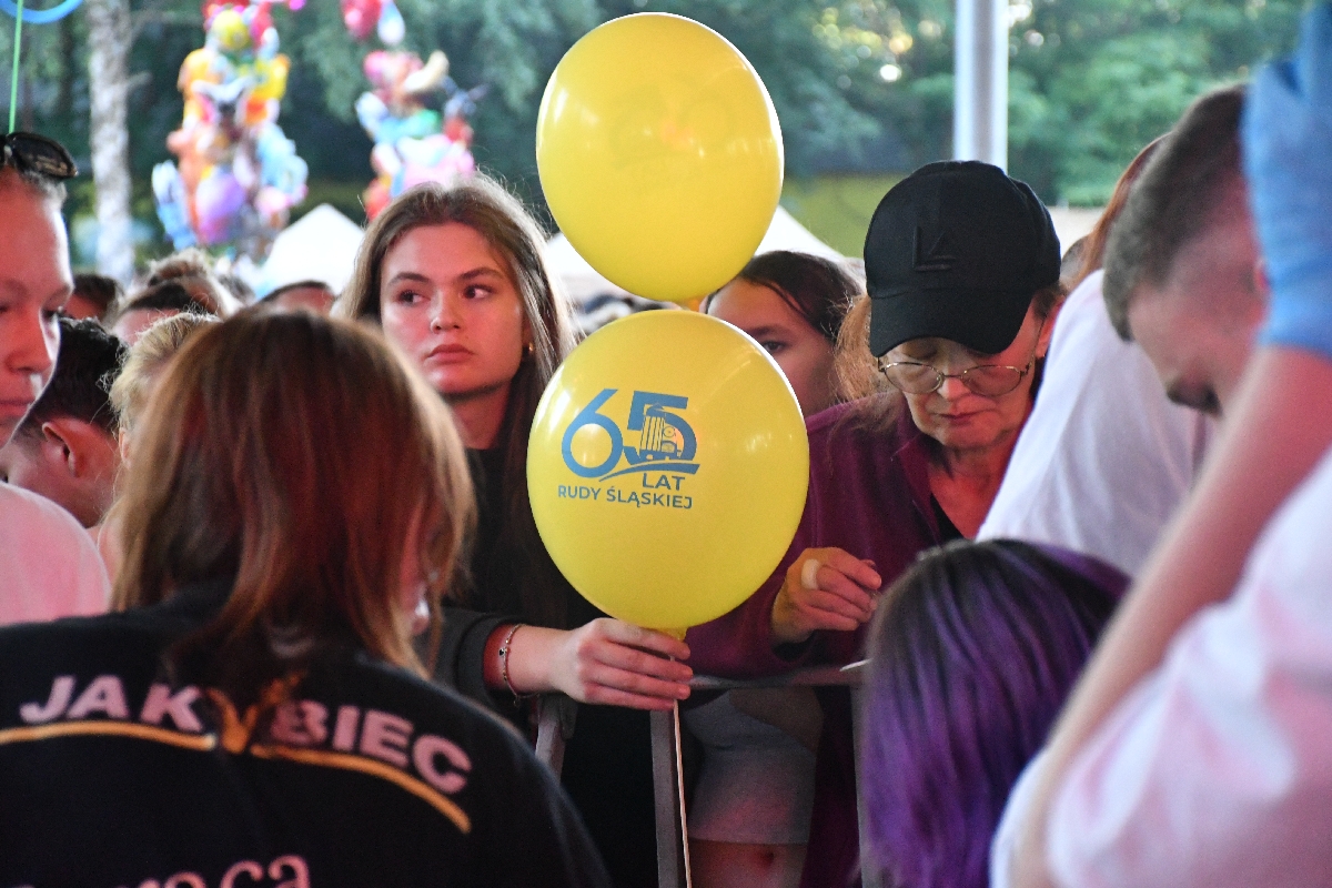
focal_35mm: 135
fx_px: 4995
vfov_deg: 10.2
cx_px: 666
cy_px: 444
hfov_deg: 15.2
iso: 7200
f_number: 5.3
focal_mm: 90
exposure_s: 1/320
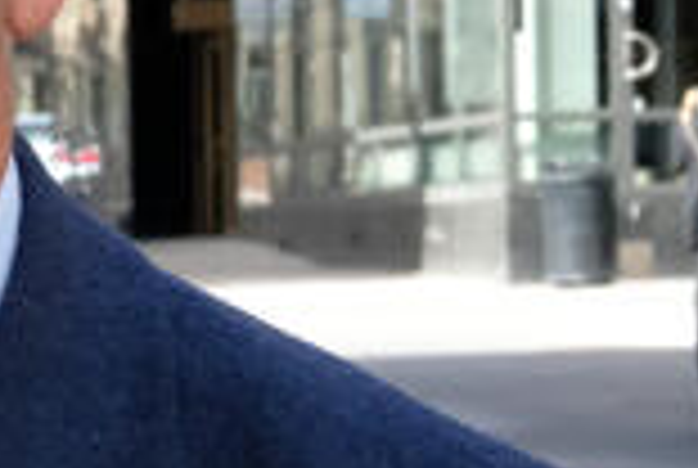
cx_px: -513
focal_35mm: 386
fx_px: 7498
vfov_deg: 3.6
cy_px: 209
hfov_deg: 5.3
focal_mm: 50
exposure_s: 1/500
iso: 3200
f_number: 16
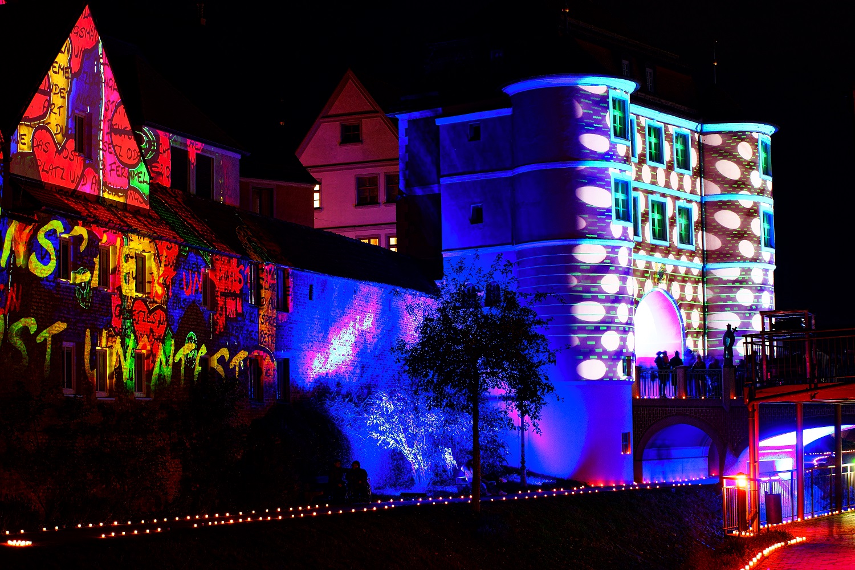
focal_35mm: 70
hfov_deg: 28.8
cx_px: 428
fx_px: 1662
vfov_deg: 19.5
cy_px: 285
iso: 250
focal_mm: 70
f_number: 8
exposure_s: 3.2
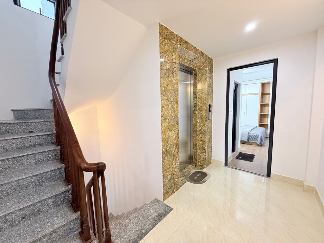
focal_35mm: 14
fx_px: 131
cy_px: 122
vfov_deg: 85.7
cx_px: 162
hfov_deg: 102.1
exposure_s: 1/50
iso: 200
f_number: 2.2
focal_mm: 2.22
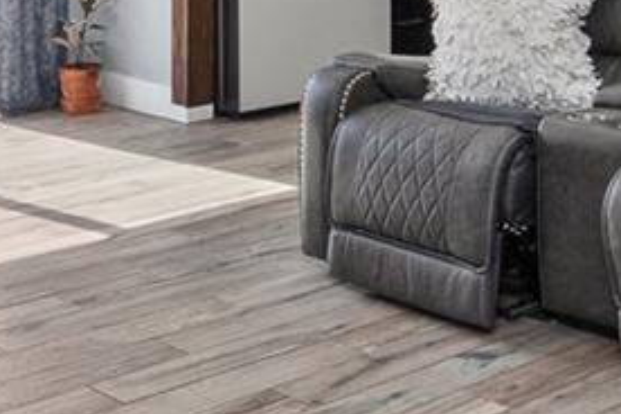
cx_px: 333
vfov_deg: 14.7
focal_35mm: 87
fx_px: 1501
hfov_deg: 23.4
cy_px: -184
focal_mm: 10
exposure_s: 1/8
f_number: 9
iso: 400
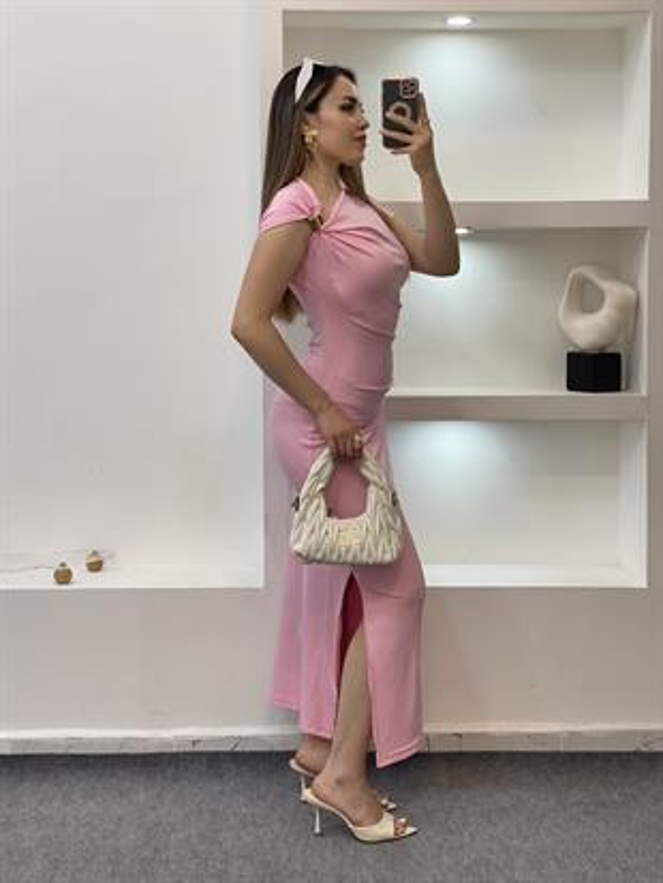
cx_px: 332
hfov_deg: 28.0
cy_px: 442
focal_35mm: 52
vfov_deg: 36.8
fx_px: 1327
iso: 64
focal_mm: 6
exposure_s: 1/100
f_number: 2
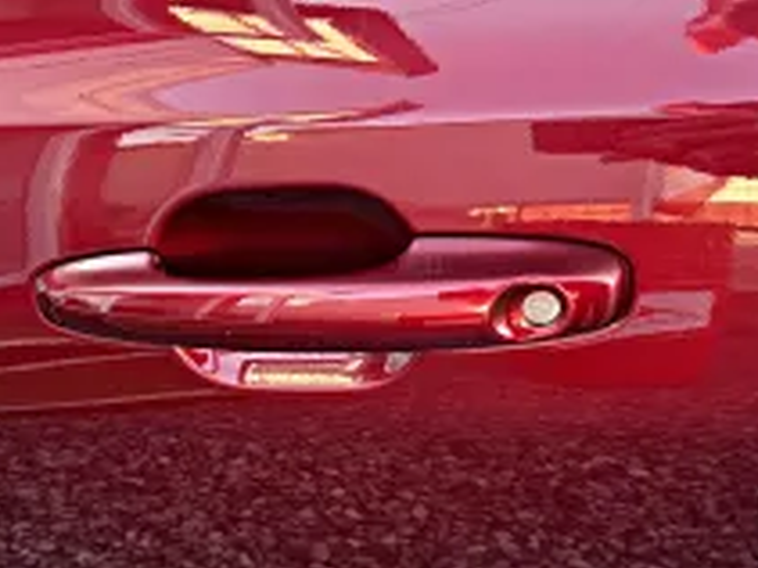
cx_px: 338
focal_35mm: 41
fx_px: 897
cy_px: 424
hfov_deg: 45.7
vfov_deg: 34.4
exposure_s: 1/121
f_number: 1.78
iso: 200
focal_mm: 6.76
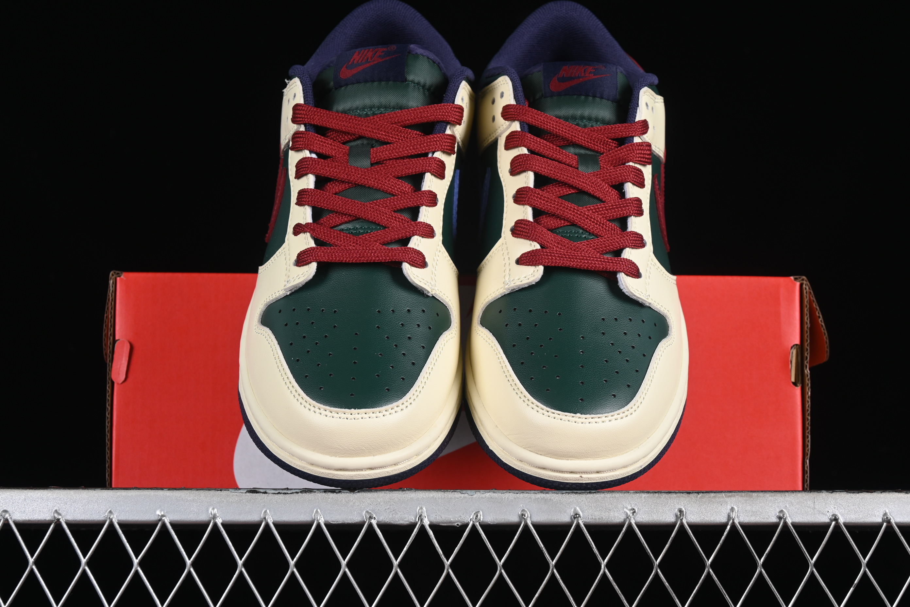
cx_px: 455
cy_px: 304
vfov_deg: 18.2
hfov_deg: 27.0
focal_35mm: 75
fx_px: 1896
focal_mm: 50
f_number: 7.1
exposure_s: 1/60
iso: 160
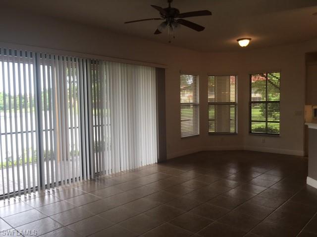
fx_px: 266
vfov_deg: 48.2
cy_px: 118
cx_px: 158
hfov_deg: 61.7
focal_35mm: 29
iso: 25
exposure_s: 1/40
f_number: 2.2
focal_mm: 4.15
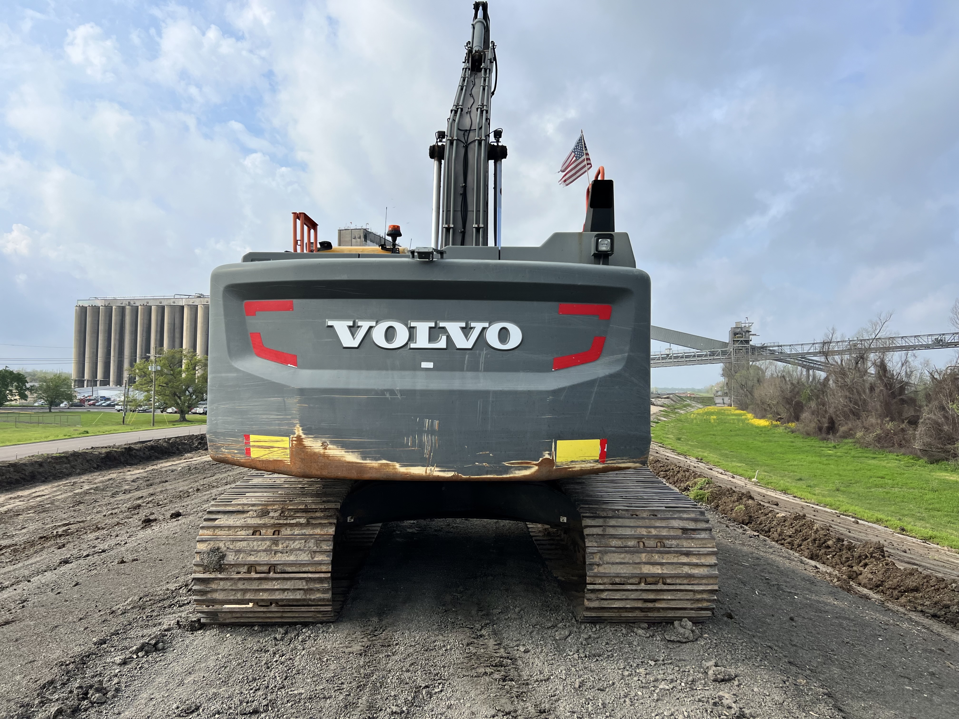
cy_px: 360
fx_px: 720
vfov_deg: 53.1
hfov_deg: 67.3
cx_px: 480
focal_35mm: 26
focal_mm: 5.7
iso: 50
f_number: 1.5
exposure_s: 1/4274
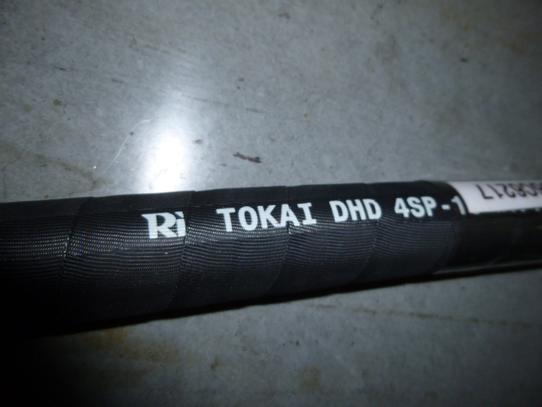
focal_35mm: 25
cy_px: 204
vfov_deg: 54.9
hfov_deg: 69.4
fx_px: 391
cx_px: 271
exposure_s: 1/60
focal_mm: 4.5
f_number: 3.1
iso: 100
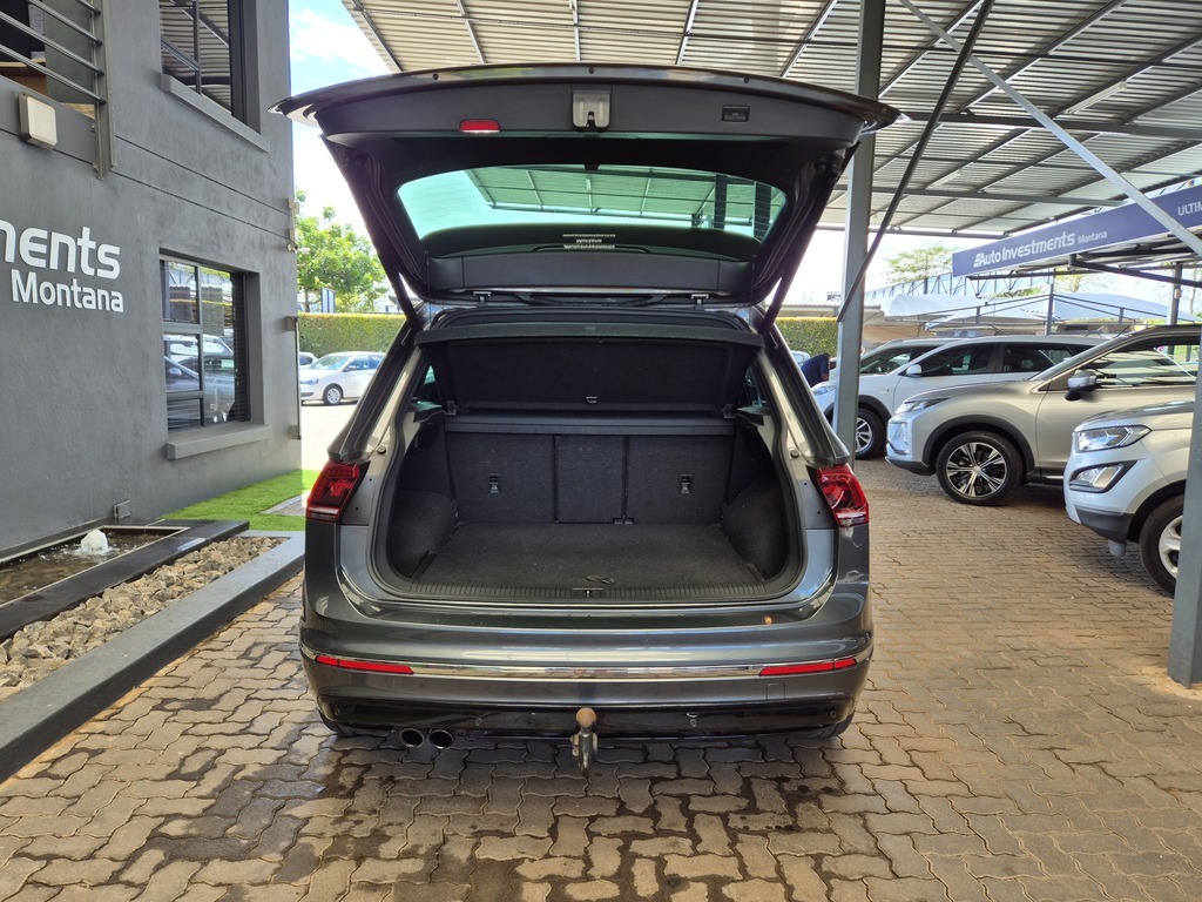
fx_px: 799
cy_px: 451
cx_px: 601
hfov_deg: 73.9
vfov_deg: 58.9
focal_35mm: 23
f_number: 1.8
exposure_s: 1/193
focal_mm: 5.4
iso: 25
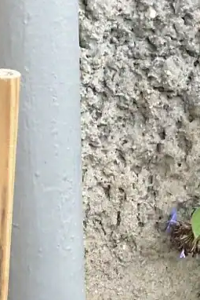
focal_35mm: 101
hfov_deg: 13.5
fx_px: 841
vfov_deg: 18.0
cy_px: 452
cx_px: 45
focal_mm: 3
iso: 160
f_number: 1.8
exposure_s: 1/60
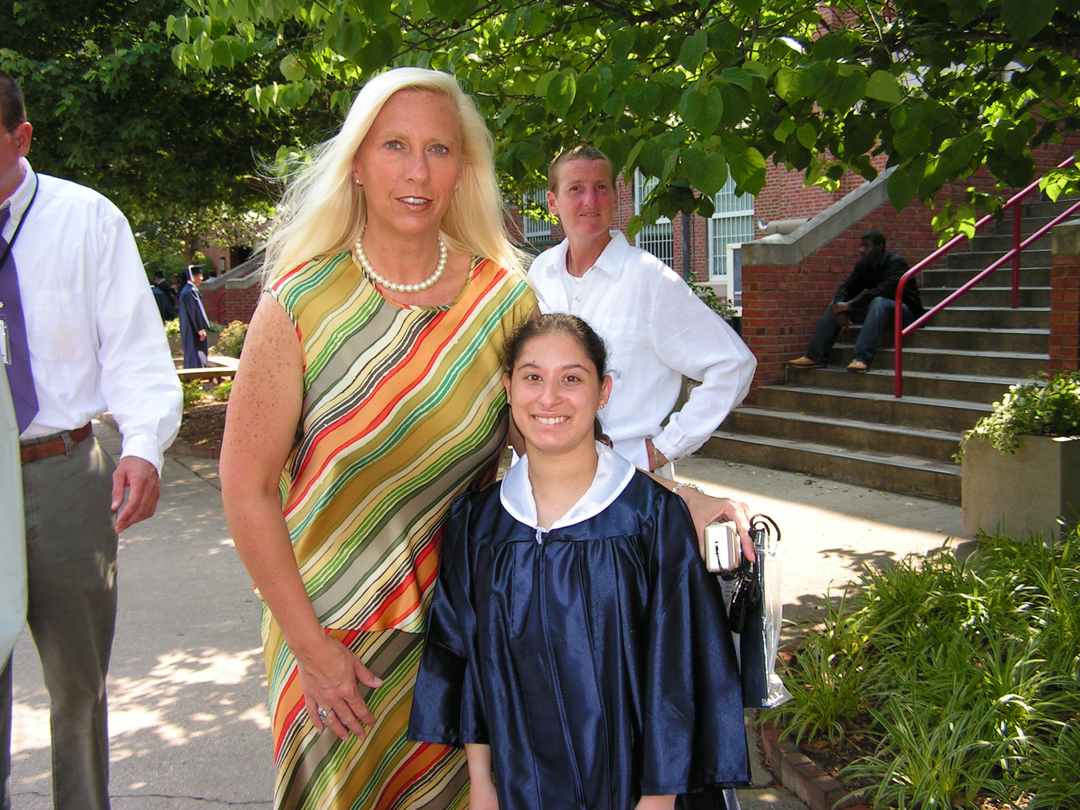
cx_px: 540
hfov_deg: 49.0
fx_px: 1186
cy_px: 405
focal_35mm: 38
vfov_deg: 37.7
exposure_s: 1/200
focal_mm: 6.3
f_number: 2.8
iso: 50
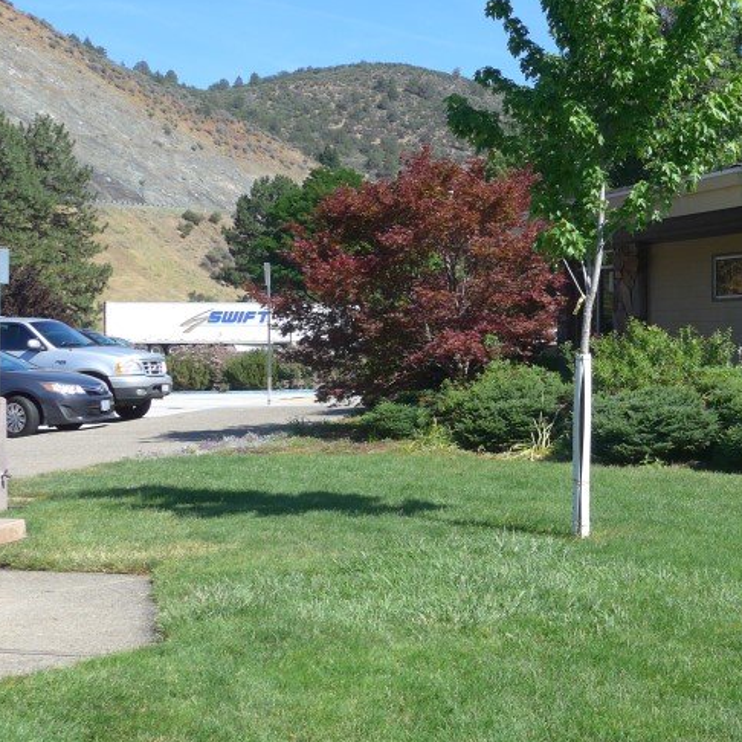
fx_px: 1310
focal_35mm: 54
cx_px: 698
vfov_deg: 31.6
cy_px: 310
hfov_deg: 30.0
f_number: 2.8
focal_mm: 6
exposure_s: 1/800
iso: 80
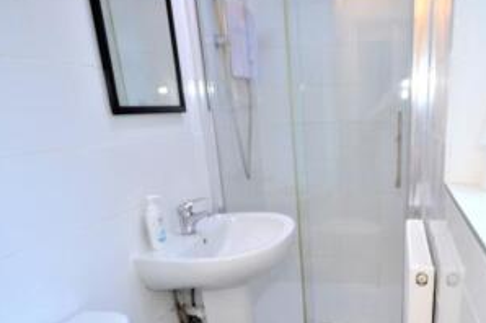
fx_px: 324
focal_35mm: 24
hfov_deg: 70.3
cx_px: 346
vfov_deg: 50.5
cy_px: 247
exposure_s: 1/60
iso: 640
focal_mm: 10
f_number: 4
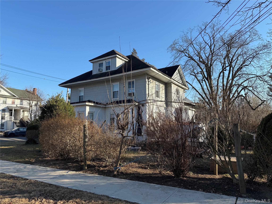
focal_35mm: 24
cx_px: 136
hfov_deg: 71.6
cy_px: 102
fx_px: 189
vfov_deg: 56.8
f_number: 1.78
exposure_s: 1/2232
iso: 80
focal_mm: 6.76
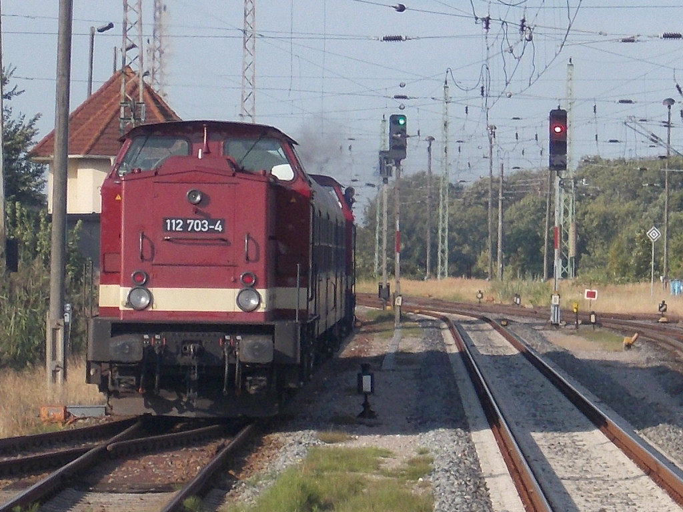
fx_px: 2565
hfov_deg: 15.2
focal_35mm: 130
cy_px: 256
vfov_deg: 11.4
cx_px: 342
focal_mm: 23
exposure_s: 1/200
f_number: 6.5
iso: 80
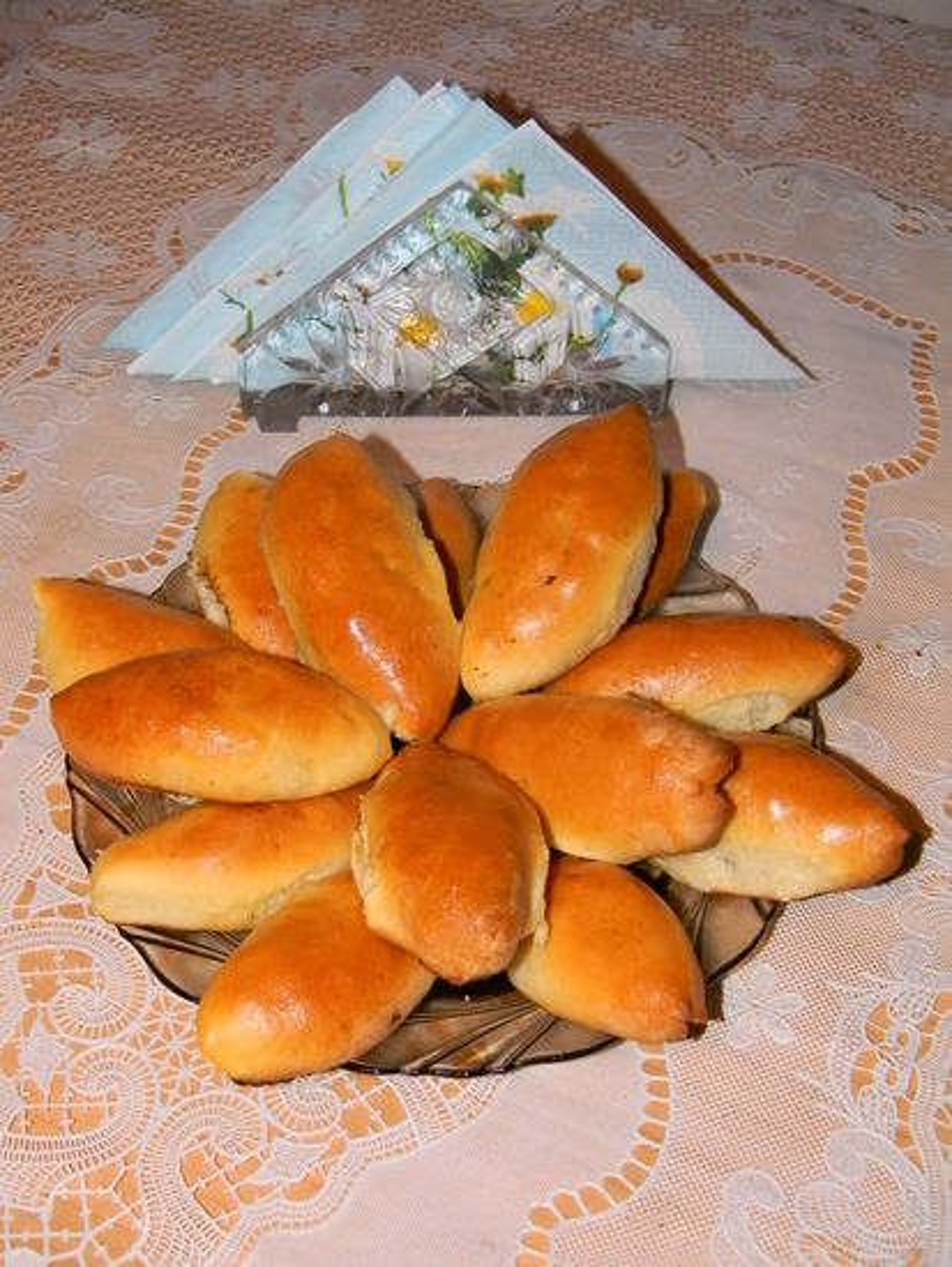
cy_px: 634
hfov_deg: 30.9
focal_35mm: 47
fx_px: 1722
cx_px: 476
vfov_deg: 40.4
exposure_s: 1/30
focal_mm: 8.6
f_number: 3.9
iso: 200
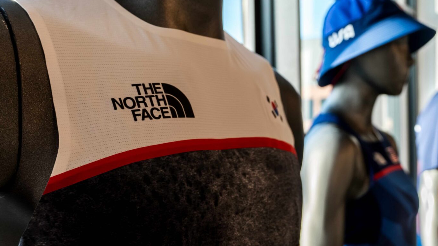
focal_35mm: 50
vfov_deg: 23.9
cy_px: 134
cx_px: 295
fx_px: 581
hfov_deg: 40.8
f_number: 4
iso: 400
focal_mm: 23
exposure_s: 1/160
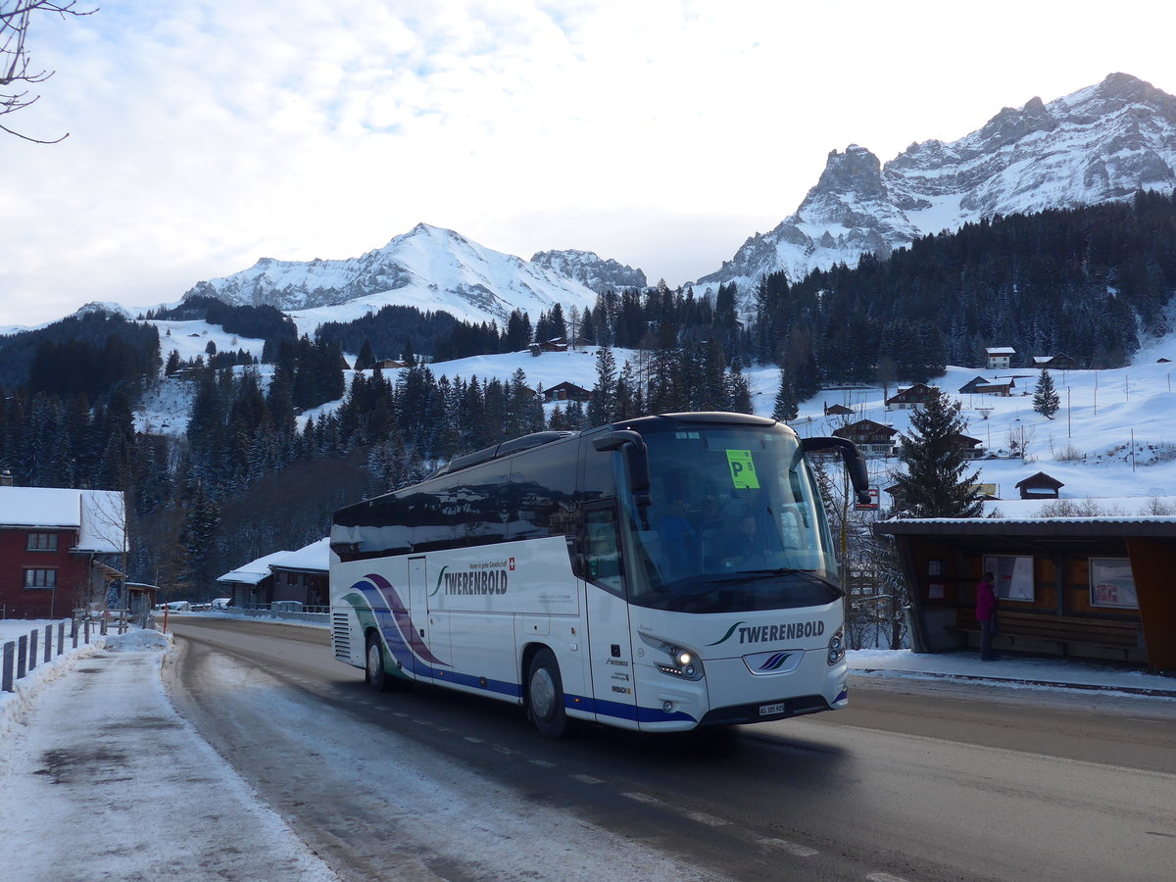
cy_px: 441
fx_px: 985
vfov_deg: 48.2
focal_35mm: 29
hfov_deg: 61.7
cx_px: 588
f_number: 2.8
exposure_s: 1/400
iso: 80
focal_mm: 6
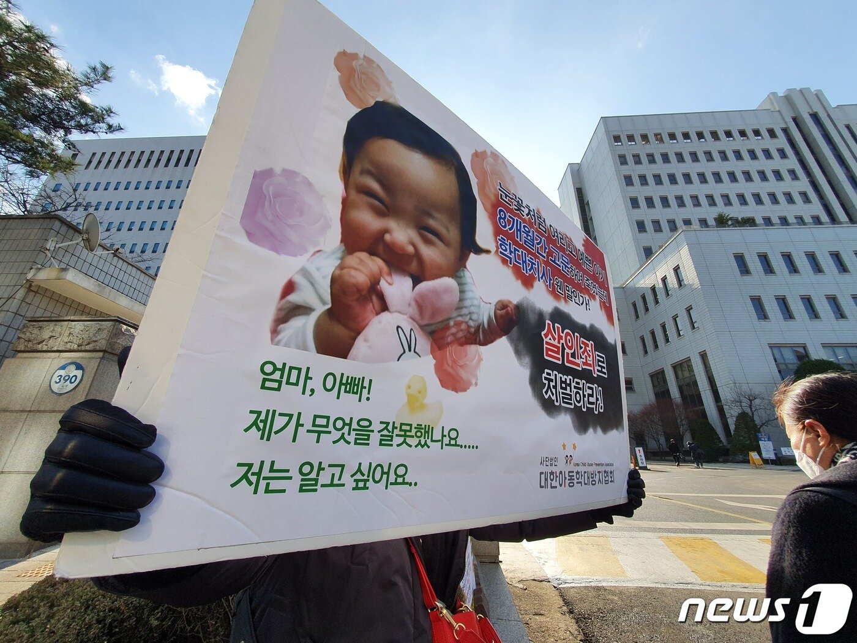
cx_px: 428
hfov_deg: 106.2
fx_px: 322
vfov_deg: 89.9
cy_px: 322
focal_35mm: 13
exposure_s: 1/658
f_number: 2.2
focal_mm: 1.8
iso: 50
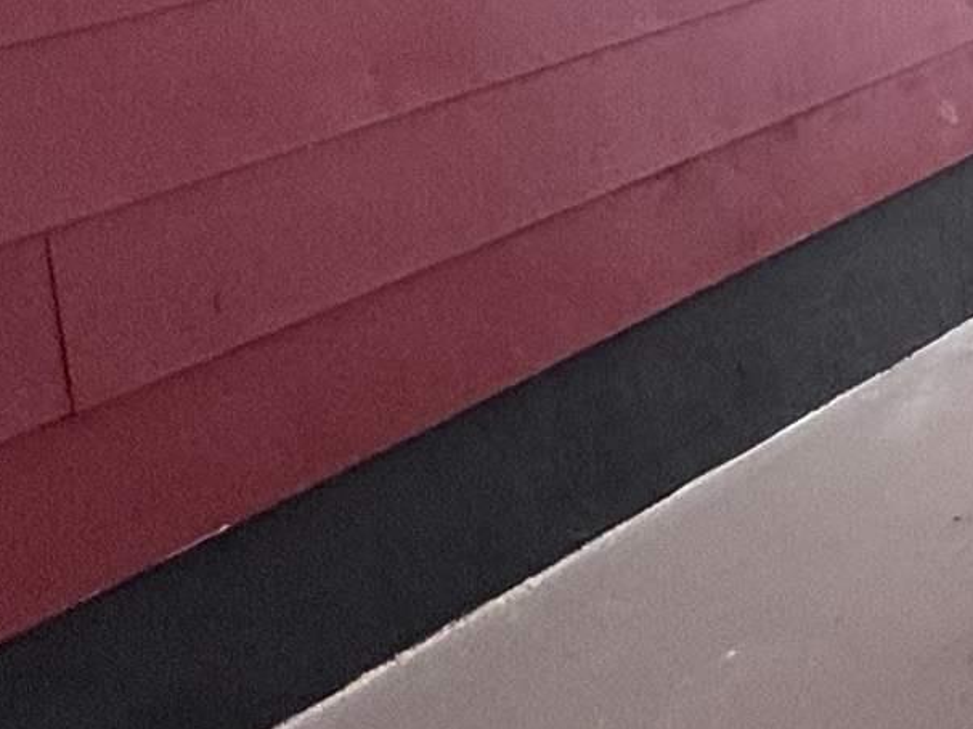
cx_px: 1838
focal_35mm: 71
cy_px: -360
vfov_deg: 18.4
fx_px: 1995
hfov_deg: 19.2
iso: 40
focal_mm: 2.22
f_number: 2.2
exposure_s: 1/296
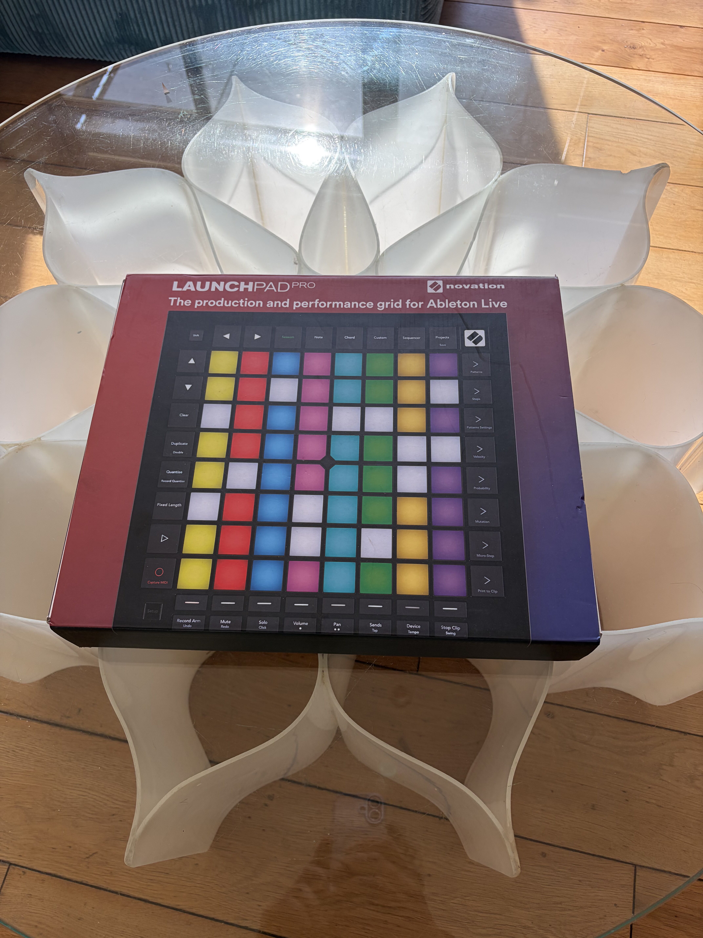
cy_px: 469
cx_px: 352
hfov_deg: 53.1
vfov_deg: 67.3
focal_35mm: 26
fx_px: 704
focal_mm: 5.96
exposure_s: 1/176
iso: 50
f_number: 1.6
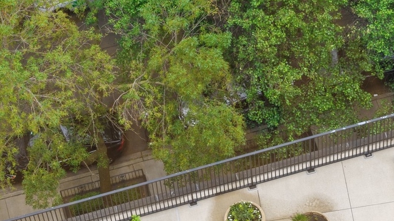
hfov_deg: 13.8
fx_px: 1587
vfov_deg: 8.0
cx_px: 454
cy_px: 75
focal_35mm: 152
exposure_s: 1/15
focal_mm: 58
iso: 200
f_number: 9.5
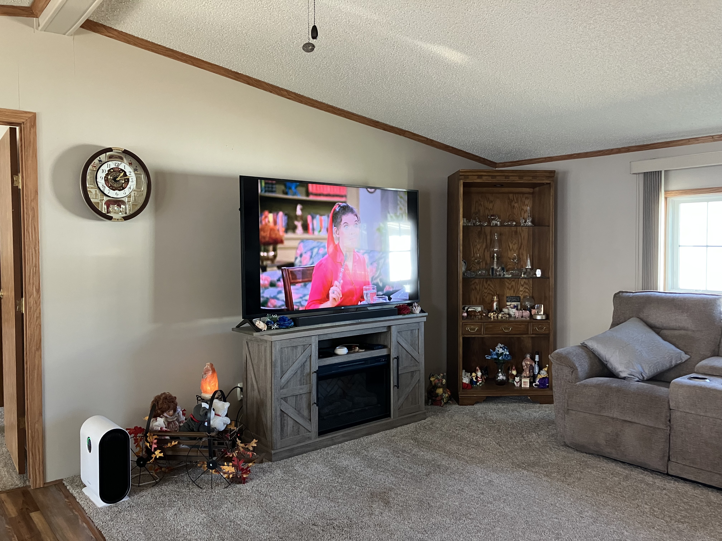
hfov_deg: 63.4
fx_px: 584
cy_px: 270
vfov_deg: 49.7
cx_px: 361
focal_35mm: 28
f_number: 1.8
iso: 160
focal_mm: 3.99
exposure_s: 1/60
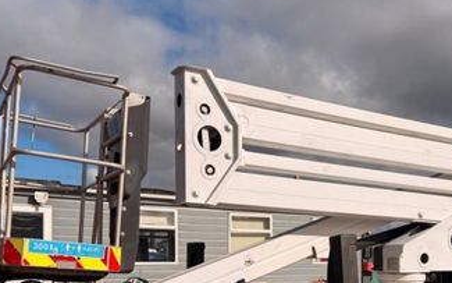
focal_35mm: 47
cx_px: 334
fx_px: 579
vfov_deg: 26.3
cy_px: 265
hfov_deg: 41.5
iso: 80
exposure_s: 1/11905
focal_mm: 6.76
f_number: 1.78
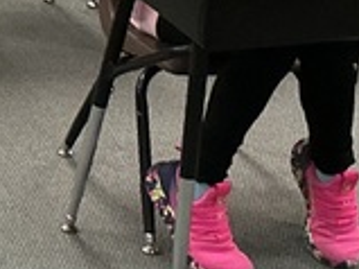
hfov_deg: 12.3
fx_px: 1513
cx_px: -312
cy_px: -194
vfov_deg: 9.7
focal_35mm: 146
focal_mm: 3
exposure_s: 1/60
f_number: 1.8
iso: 100
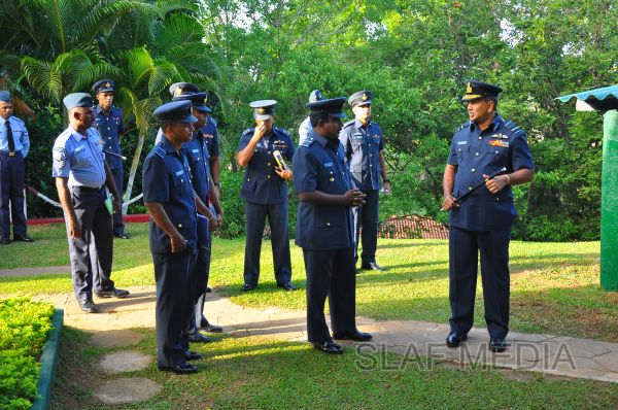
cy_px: 205
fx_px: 823
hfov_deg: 41.2
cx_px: 309
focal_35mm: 48
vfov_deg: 28.0
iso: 320
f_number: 4.5
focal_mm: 32
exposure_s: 1/125
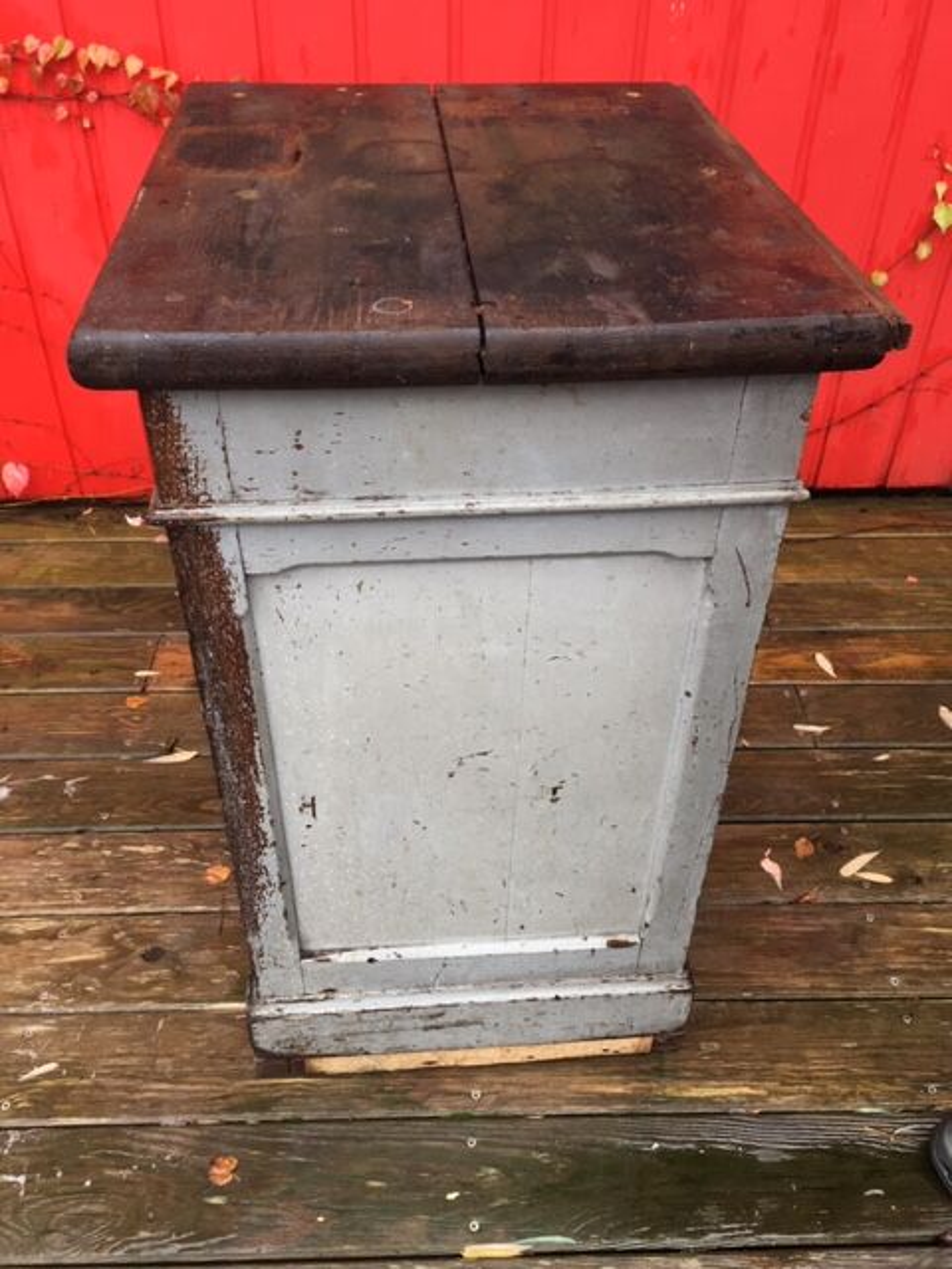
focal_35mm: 29
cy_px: 634
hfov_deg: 48.2
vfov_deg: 61.7
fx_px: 1063
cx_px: 476
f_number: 2.2
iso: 32
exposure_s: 1/50
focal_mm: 4.15
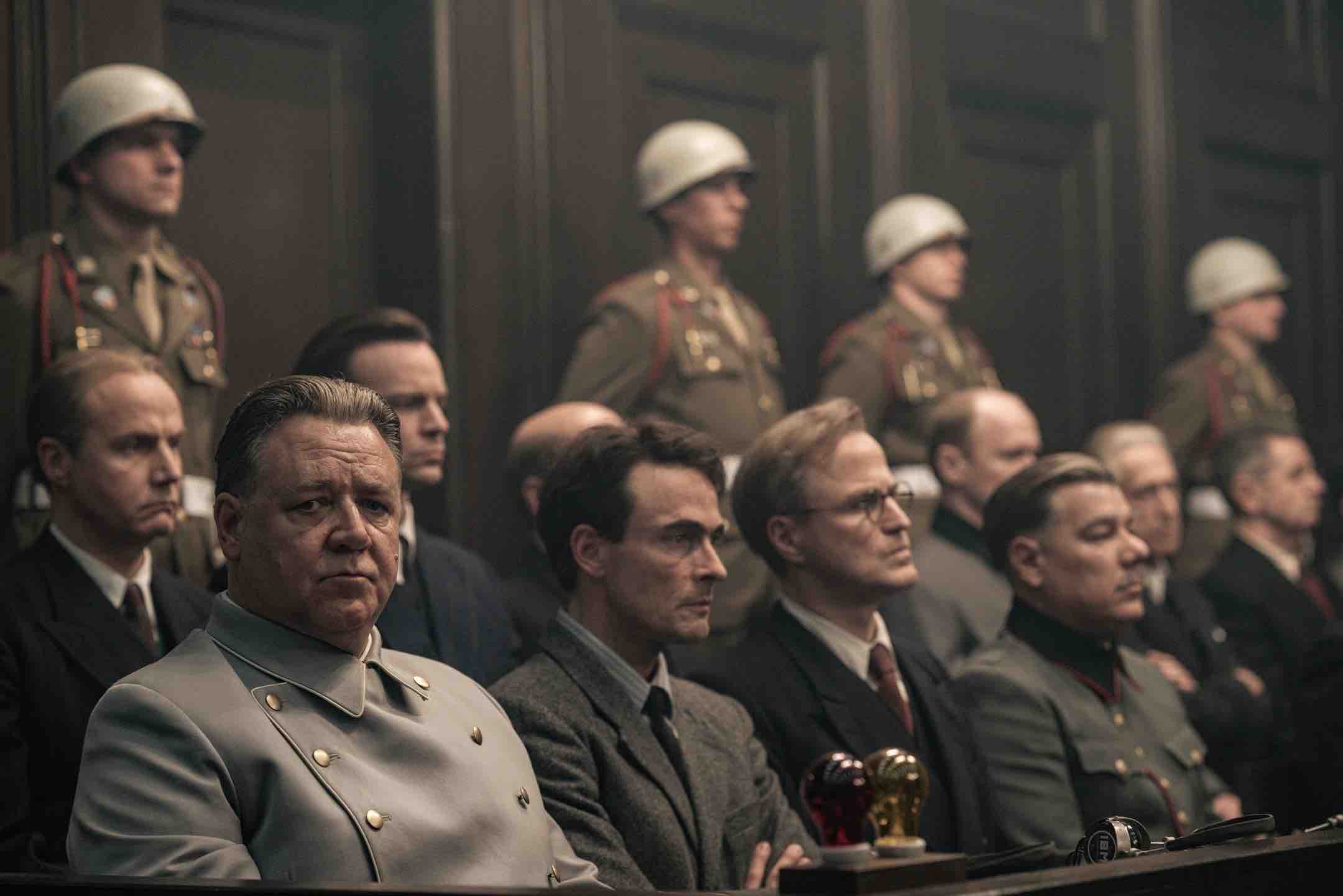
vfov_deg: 16.1
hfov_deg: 23.9
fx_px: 3171
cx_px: 672
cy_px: 448
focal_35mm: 85
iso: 1600
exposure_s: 1/250
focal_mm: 85
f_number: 2.8
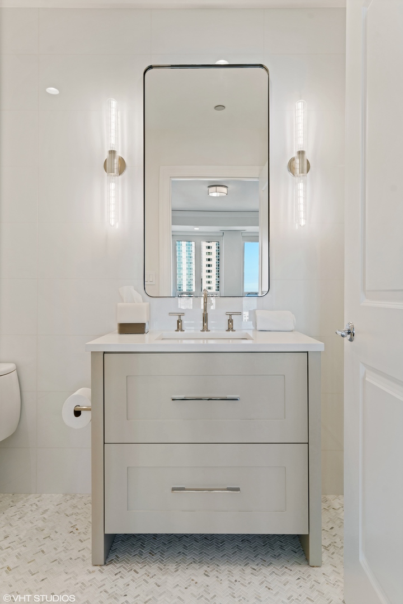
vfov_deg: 76.1
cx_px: 202
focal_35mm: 23
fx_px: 386
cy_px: 302
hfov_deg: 55.1
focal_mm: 23
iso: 320
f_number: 7.1
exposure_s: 1/20
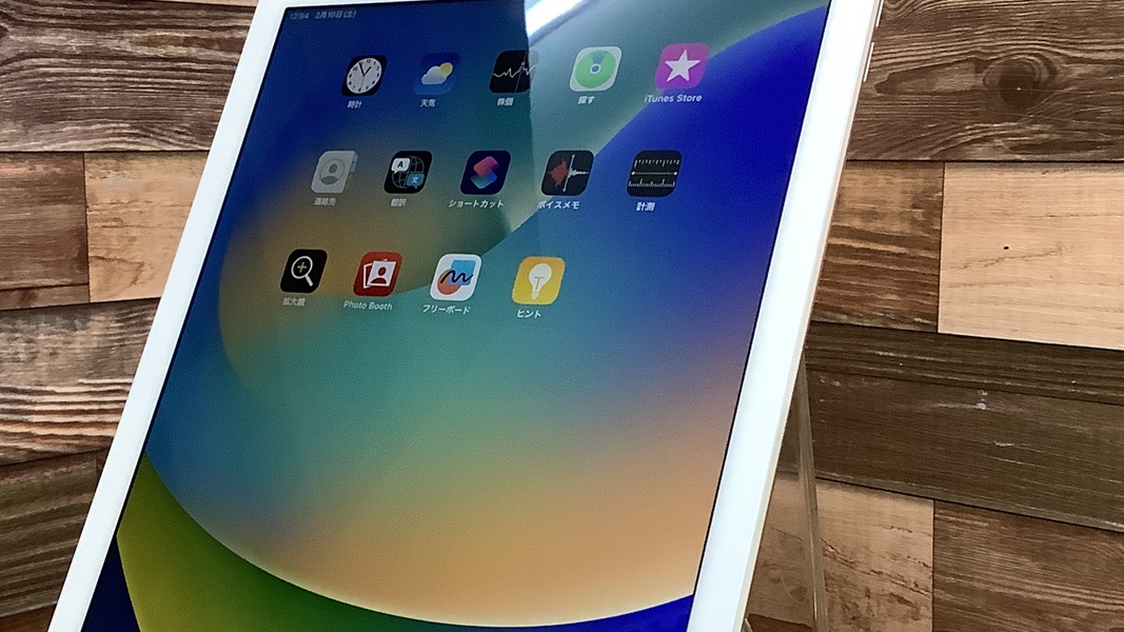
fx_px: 1699
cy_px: 412
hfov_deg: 36.5
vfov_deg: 21.0
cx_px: 476
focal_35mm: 57
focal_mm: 3.3
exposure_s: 1/60
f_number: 2.4
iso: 200
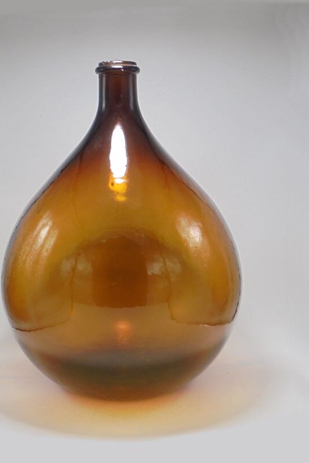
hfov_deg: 30.5
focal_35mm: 44
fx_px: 566
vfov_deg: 44.5
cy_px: 241
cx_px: 126
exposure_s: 1/40
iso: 100
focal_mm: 6.9
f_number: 4.2
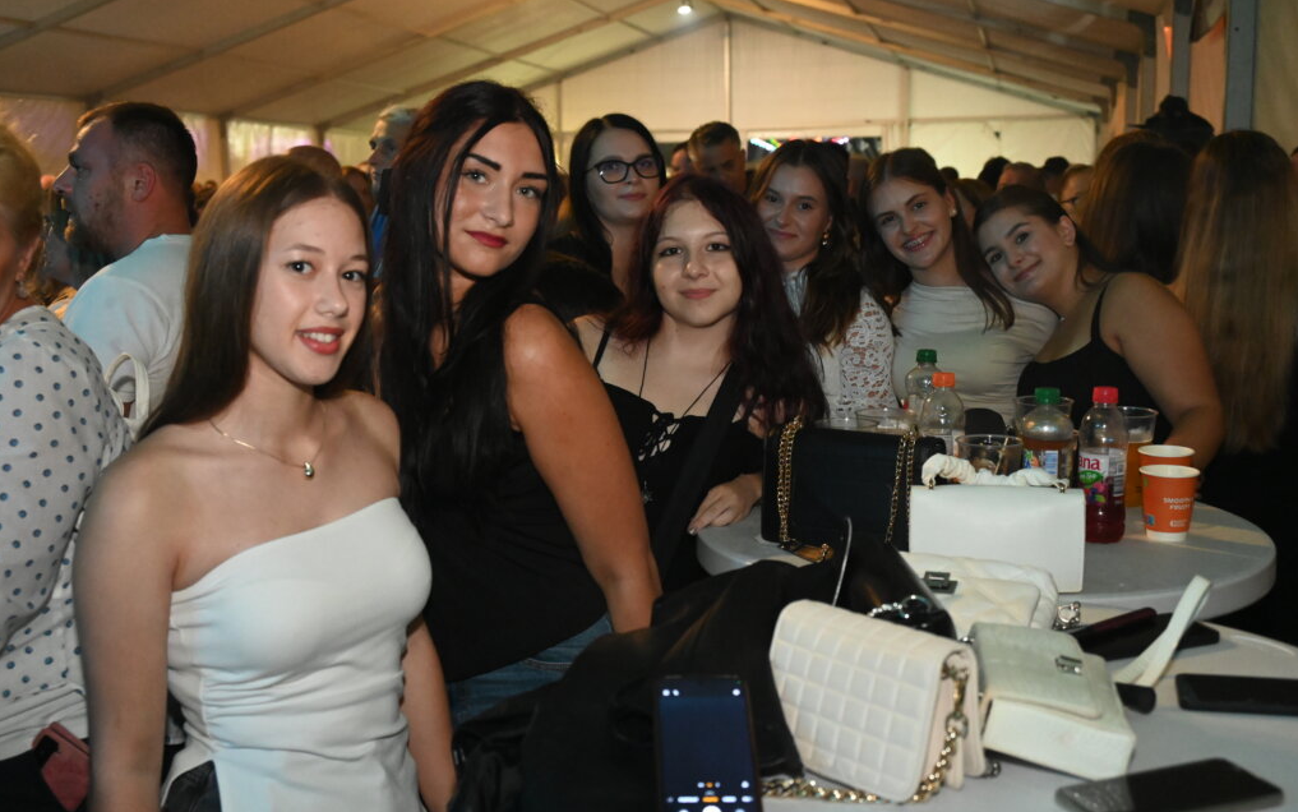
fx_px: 1451
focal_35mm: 41
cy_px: 421
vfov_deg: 31.3
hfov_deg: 48.2
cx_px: 648
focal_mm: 40
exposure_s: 1/60
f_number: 5
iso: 11400
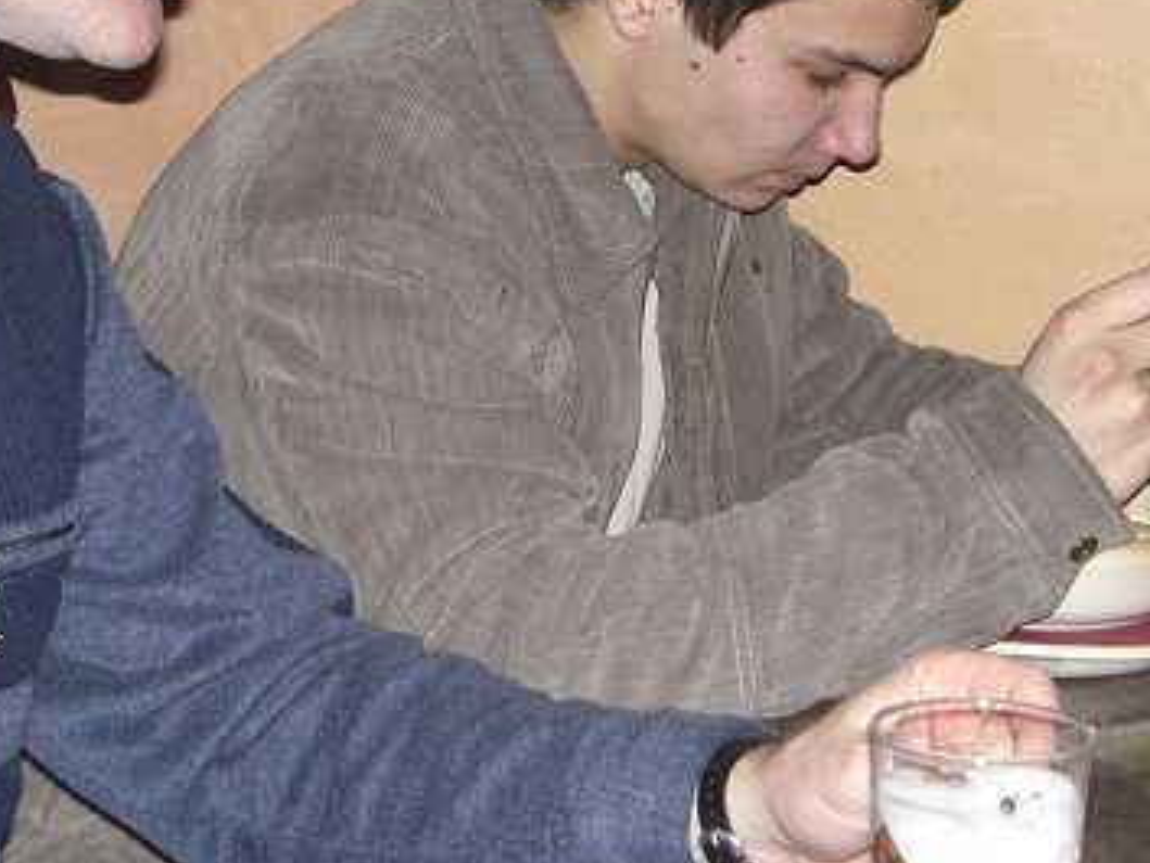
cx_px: 580
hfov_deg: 22.8
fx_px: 2858
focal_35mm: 86
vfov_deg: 17.2
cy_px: 358
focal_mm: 6.3
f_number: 3.1
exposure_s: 1/60
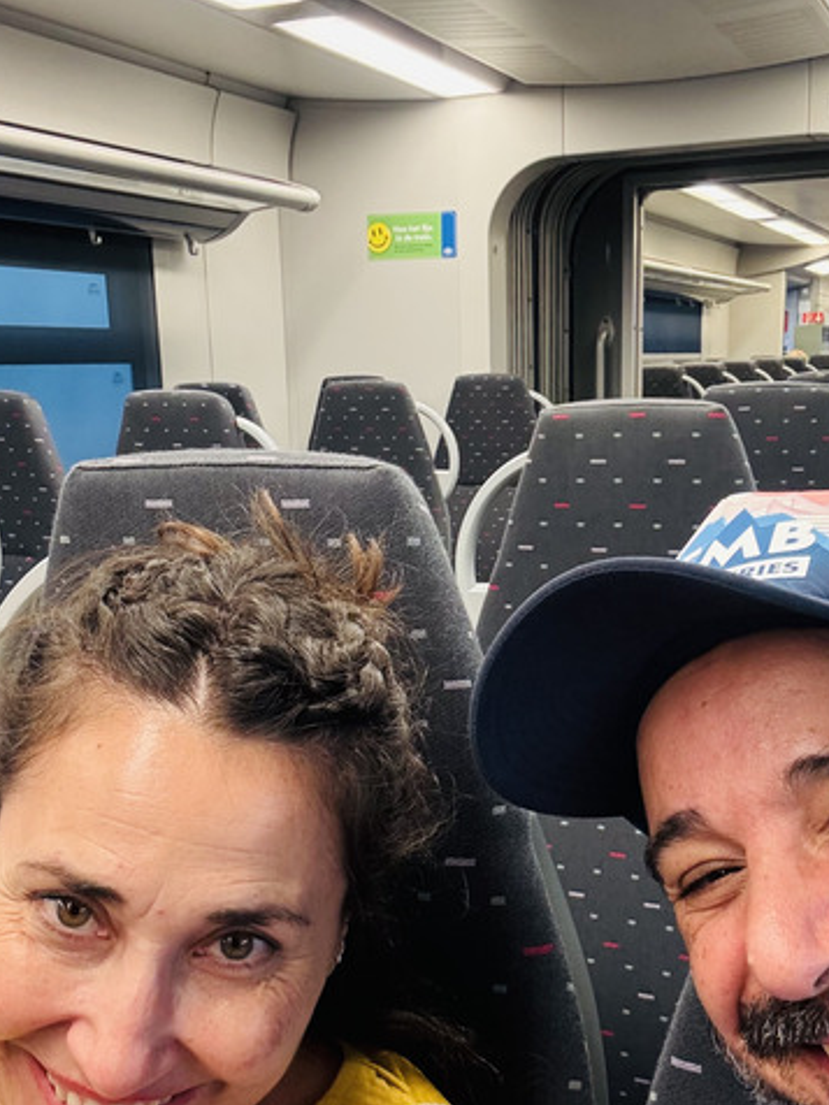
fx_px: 1341
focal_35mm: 42
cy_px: 656
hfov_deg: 34.3
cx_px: 474
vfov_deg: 44.6
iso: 200
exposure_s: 1/50
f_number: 1.9
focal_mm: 2.69
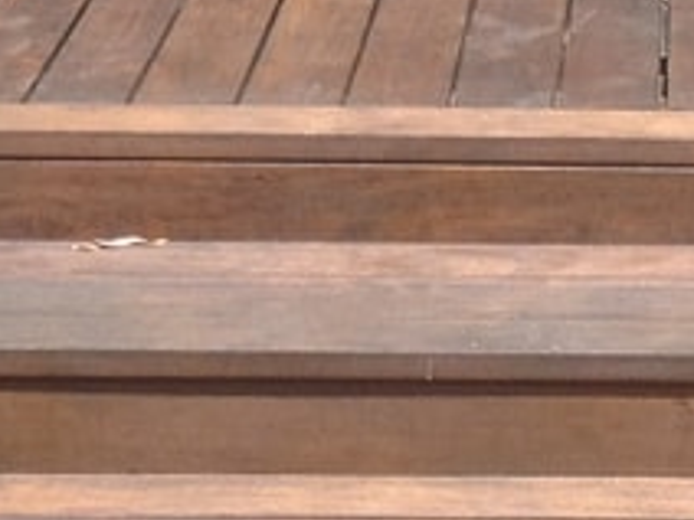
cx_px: 601
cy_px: -710
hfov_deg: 9.0
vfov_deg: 6.4
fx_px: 4411
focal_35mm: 220
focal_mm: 4.28
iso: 64
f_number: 2.4
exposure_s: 1/649
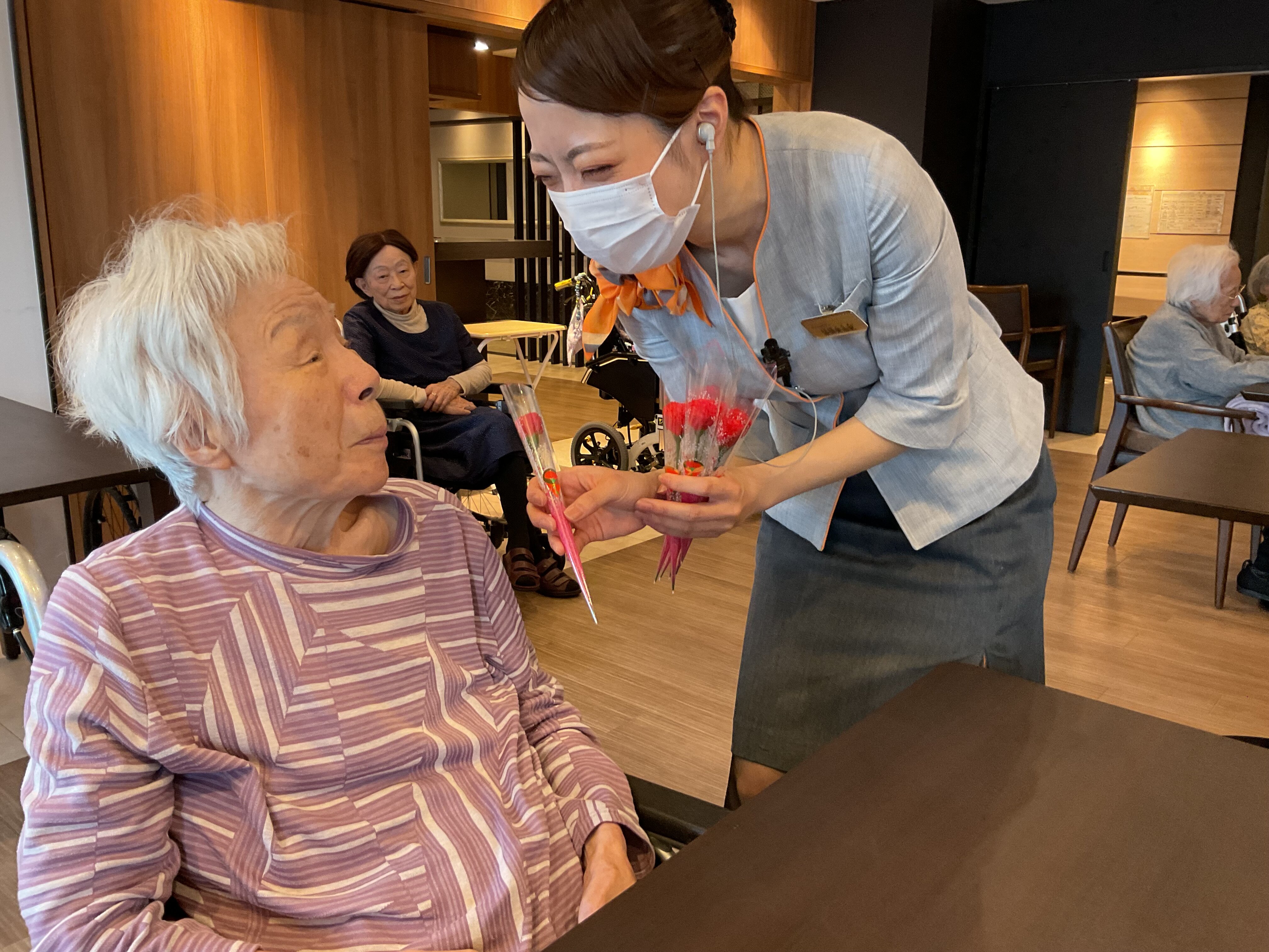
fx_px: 1063
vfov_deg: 48.2
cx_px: 634
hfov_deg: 61.7
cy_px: 476
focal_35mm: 29
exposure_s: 1/60
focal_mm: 3
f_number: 1.8
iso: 125
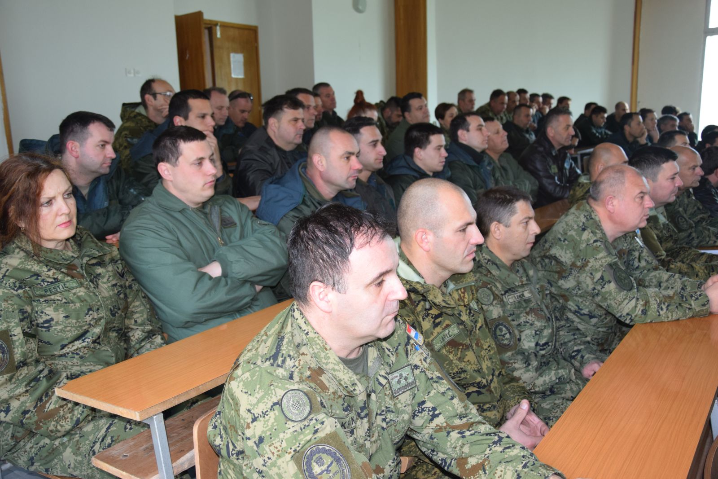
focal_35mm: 33
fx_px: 658
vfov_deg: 40.0
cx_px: 359
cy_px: 240
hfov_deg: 57.2
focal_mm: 22
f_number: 5
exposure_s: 1/100
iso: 800
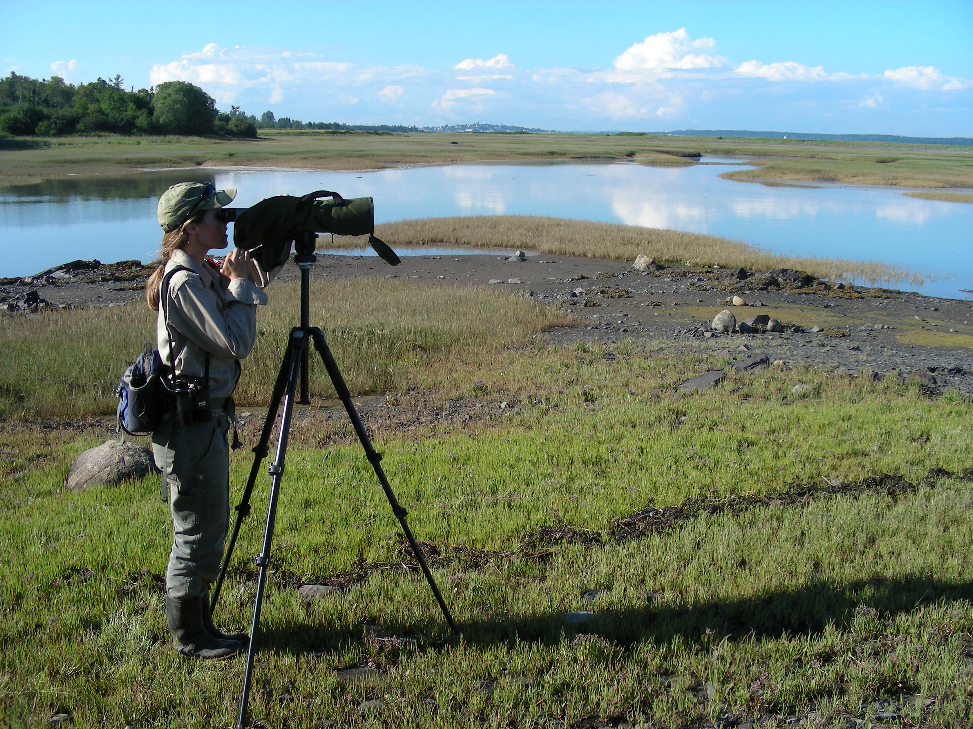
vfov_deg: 37.7
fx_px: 1068
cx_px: 486
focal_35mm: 38
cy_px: 364
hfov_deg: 49.0
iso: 50
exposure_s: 1/353
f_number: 4
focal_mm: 6.3
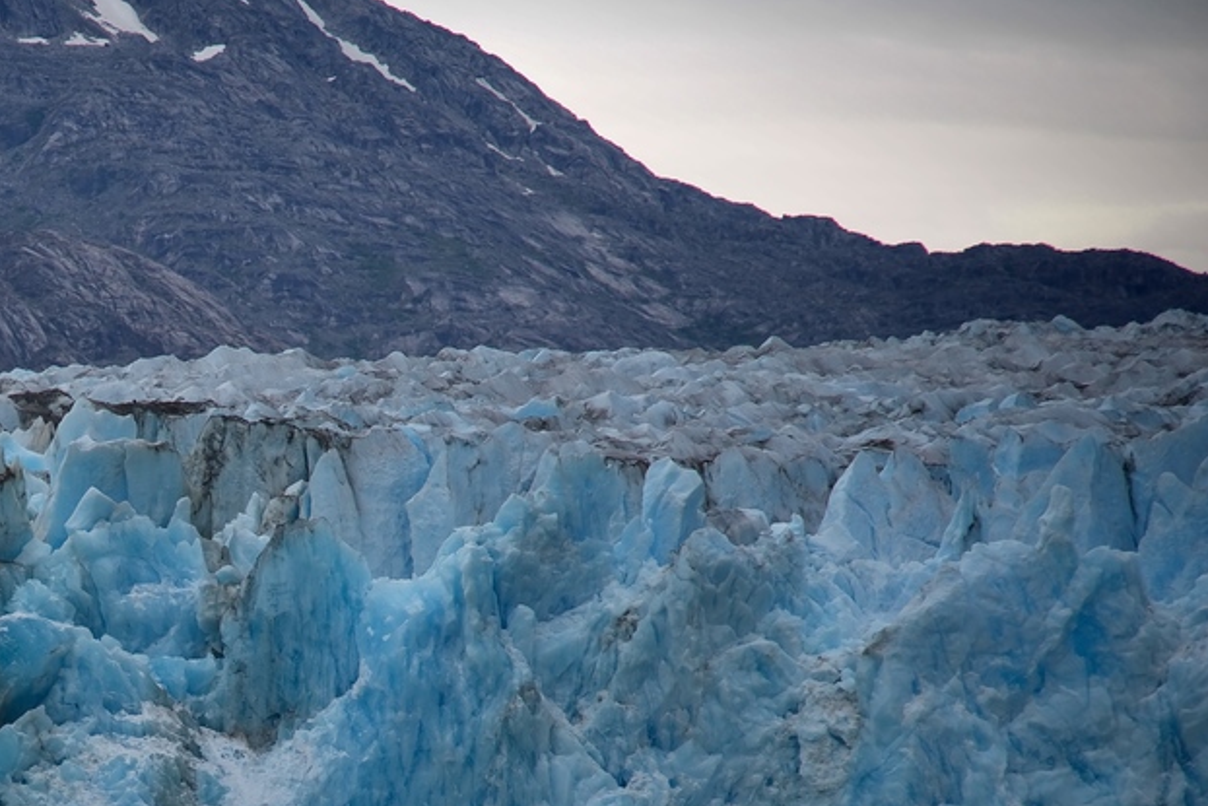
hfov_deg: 8.3
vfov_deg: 5.6
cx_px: -4
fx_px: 8290
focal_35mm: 247
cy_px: 756
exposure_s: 1/250
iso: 125
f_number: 4
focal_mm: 120
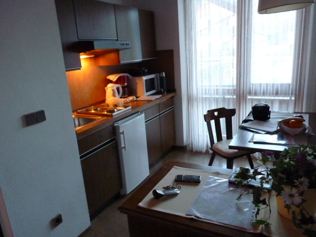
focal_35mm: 27
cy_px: 118
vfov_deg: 51.4
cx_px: 158
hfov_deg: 65.3
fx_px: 246
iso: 800
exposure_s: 1/25
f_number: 2.8
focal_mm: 4.8
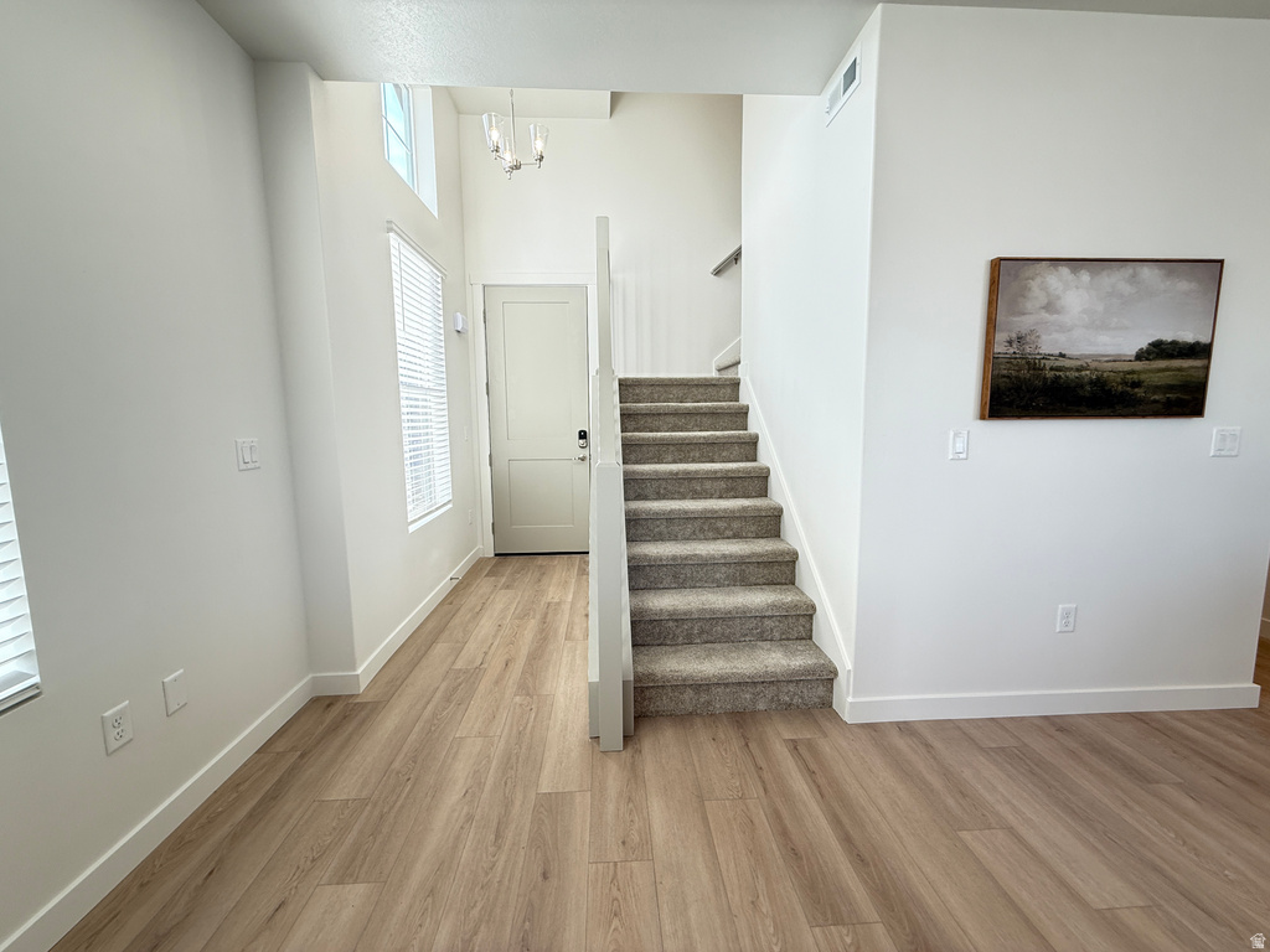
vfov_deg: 85.7
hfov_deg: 102.1
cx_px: 635
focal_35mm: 14
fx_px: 514
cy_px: 476
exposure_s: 1/120
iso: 100
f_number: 2.2
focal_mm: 2.22
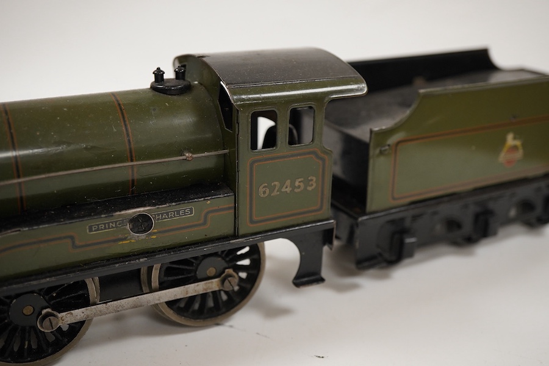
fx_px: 686
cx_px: 274
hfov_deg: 43.6
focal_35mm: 45
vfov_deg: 29.9
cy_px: 183
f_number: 7.1
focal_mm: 30
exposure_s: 1/125
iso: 1250
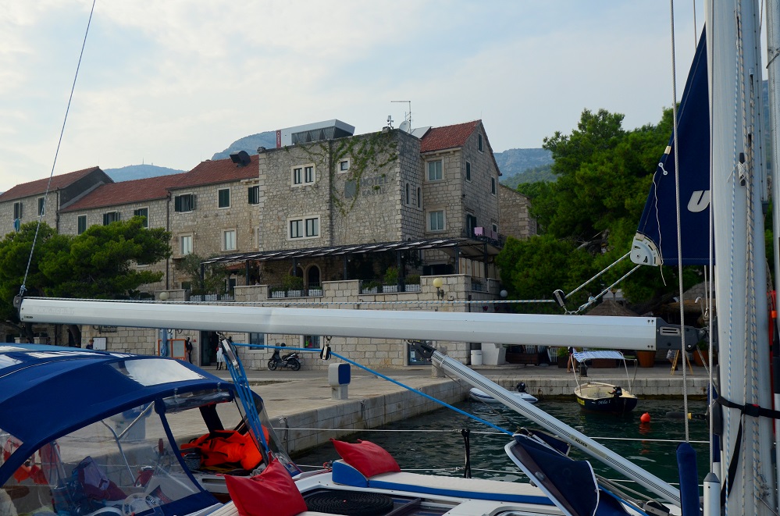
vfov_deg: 36.7
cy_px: 258
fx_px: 778
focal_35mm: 36
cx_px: 390
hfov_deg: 53.2
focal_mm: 24
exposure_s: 1/1600
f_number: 5.6
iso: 400
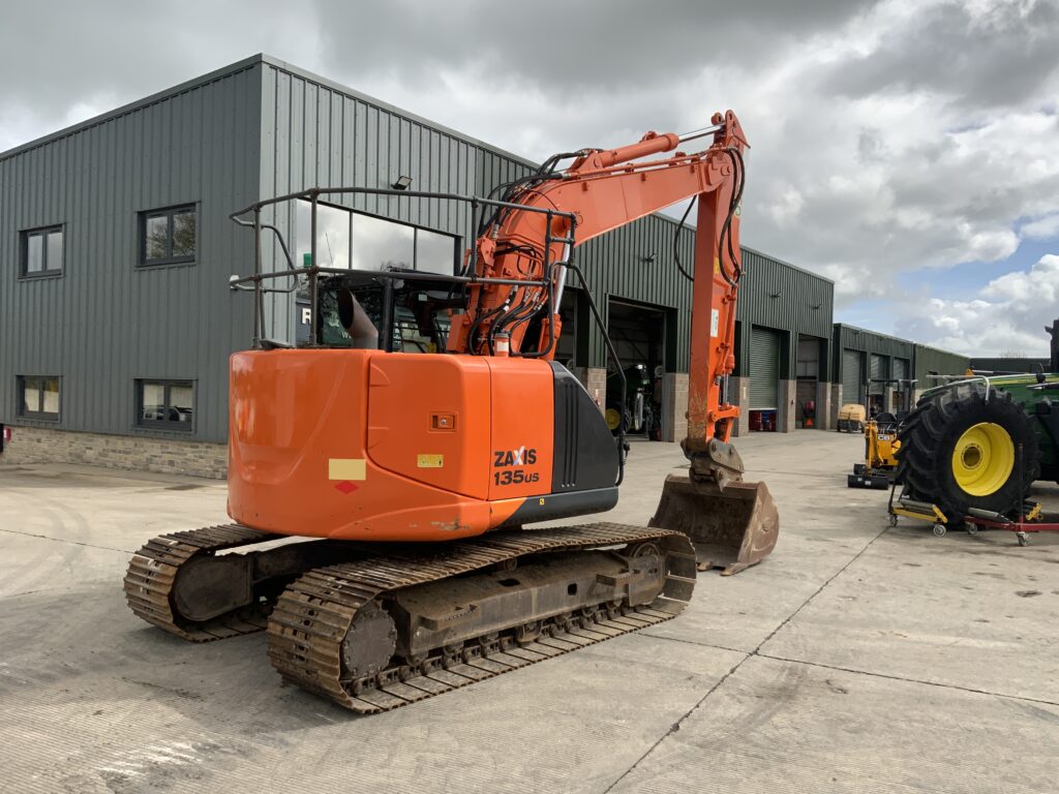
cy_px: 397
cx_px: 530
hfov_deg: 61.7
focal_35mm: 29
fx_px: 887
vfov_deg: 48.2
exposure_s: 1/1377
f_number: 1.8
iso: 16
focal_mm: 3
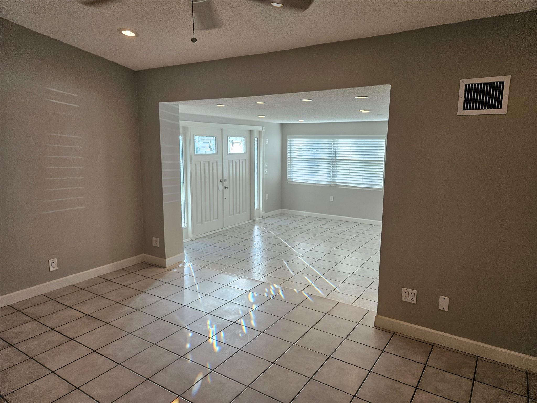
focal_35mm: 23
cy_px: 202
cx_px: 268
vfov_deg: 58.9
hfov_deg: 73.9
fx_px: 357
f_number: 1.8
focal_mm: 5.4
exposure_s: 1/120
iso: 100
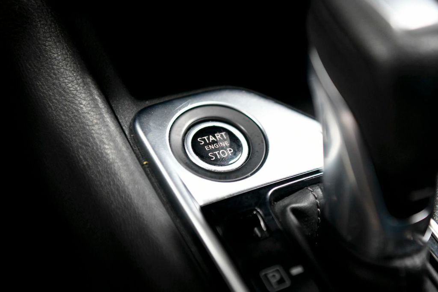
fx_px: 852
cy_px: 146
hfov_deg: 28.8
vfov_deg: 19.5
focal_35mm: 70
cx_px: 219
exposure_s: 1/250
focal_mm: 70
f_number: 3.5
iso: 2500
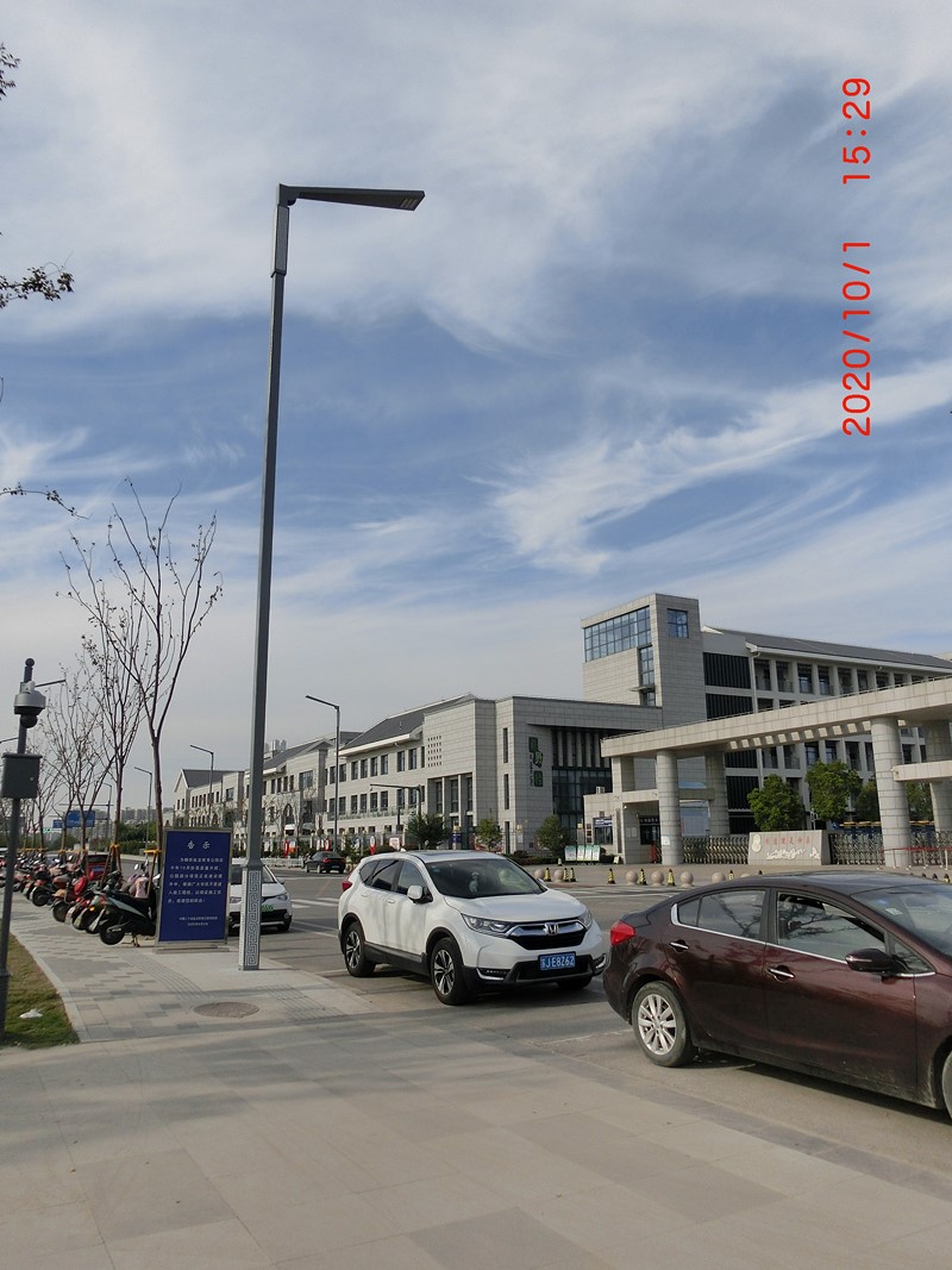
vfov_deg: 69.4
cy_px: 635
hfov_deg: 54.9
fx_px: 917
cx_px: 476
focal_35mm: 25
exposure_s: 1/400
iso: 80
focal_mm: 4.5
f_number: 7
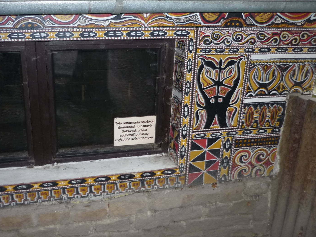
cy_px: 101
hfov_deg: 48.9
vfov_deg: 37.6
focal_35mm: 38
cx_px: 144
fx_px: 347
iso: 200
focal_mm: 5.5
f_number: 2.8
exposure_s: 1/30
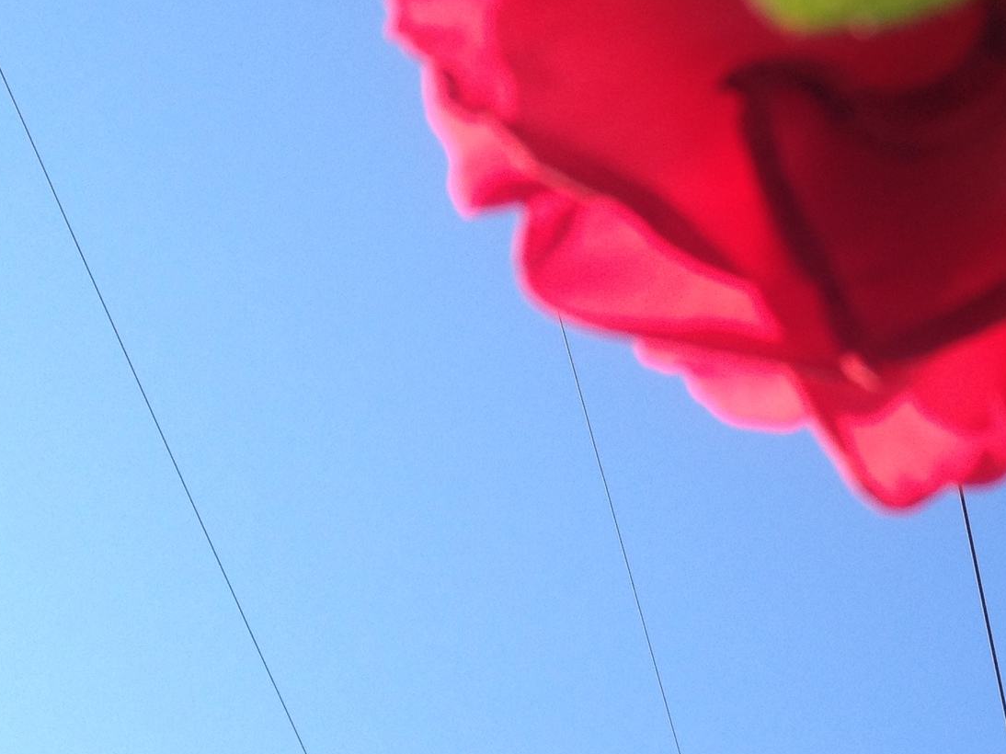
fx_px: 2324
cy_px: -40
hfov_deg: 23.3
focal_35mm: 80
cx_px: 1033
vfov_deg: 17.9
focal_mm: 4.28
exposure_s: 1/552
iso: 50
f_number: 2.4
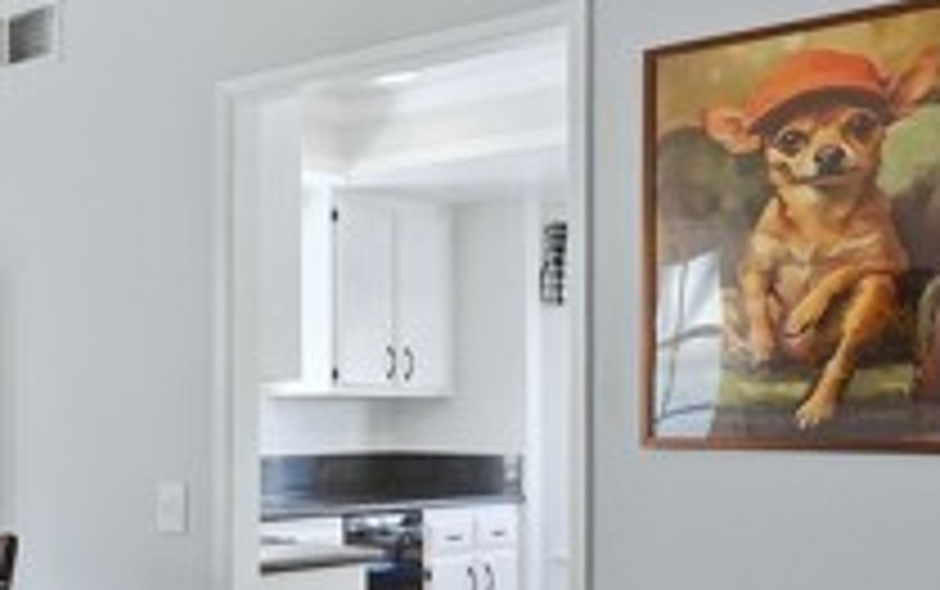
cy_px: 410
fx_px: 1359
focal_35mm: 53
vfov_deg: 24.3
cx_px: -216
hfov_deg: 31.4
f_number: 5
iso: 1000
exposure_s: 1/800
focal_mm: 17
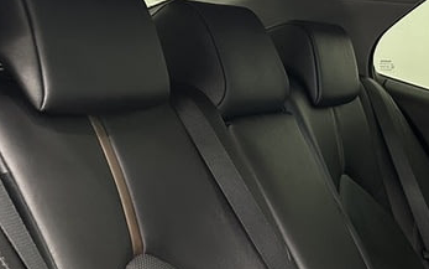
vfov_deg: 18.2
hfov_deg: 28.4
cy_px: 365
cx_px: 465
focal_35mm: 66
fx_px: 772
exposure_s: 1/25
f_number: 1.78
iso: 1000
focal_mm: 6.86
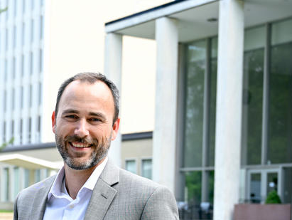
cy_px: 210
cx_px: 17
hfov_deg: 20.8
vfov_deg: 15.8
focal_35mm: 92
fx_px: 777
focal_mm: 41
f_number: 4
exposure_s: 1/320
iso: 200
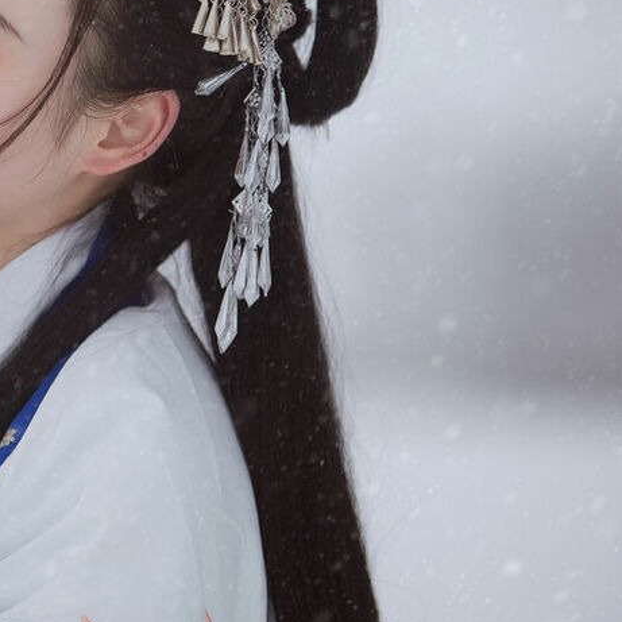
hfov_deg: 5.8
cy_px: 204
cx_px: -36
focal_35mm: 300
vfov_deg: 5.8
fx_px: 6099
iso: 125
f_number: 2.8
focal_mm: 155
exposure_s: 1/1000
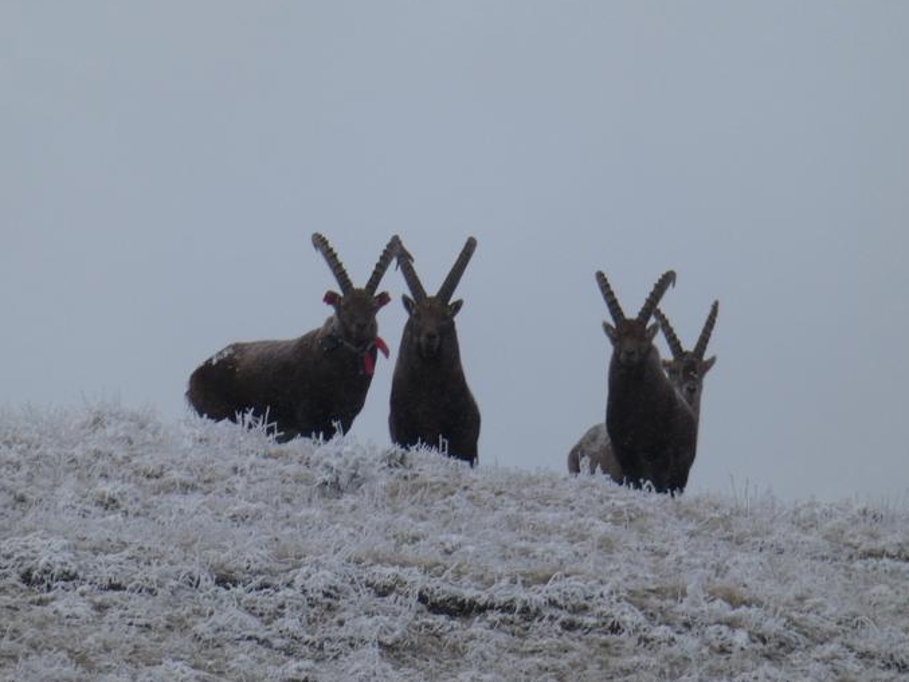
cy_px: 353
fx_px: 37111
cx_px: 451
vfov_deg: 1.1
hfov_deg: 1.4
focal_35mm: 1413
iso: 80
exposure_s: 1/250
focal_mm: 214.2
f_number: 5.9
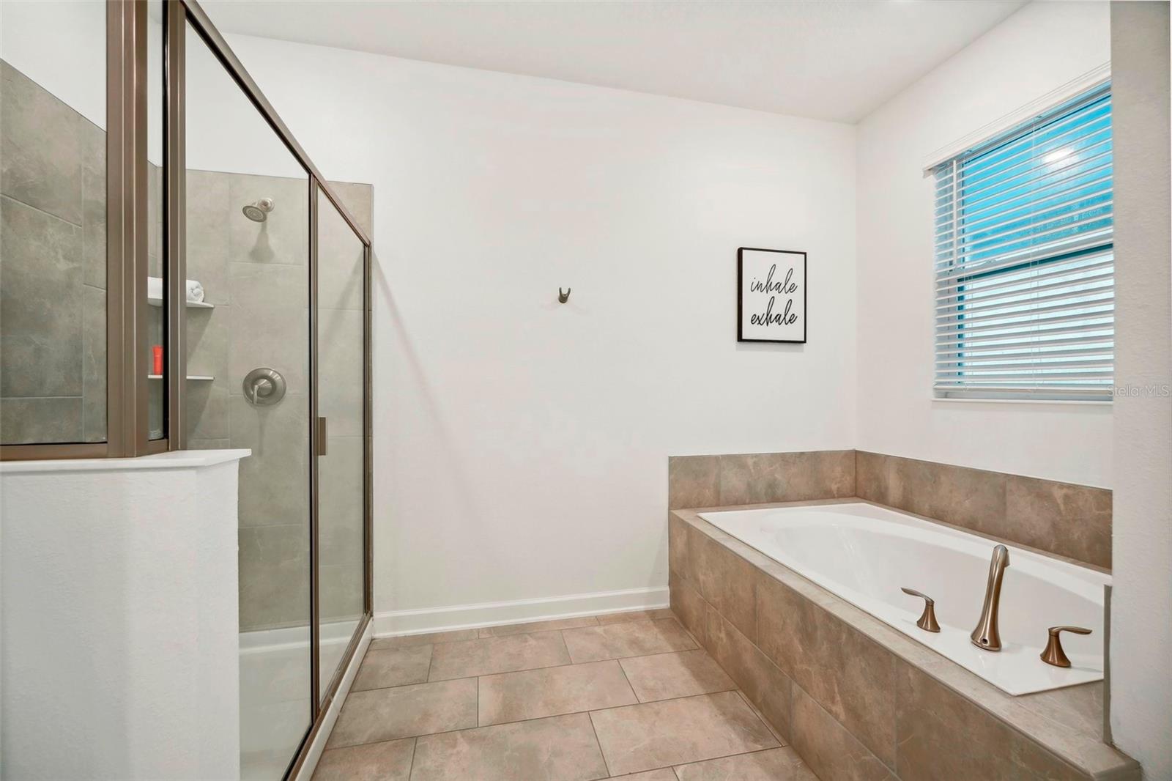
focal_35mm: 14
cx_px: 586
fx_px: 456
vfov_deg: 81.2
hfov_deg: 104.3
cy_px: 390
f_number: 8
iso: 400
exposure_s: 1/20
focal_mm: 14
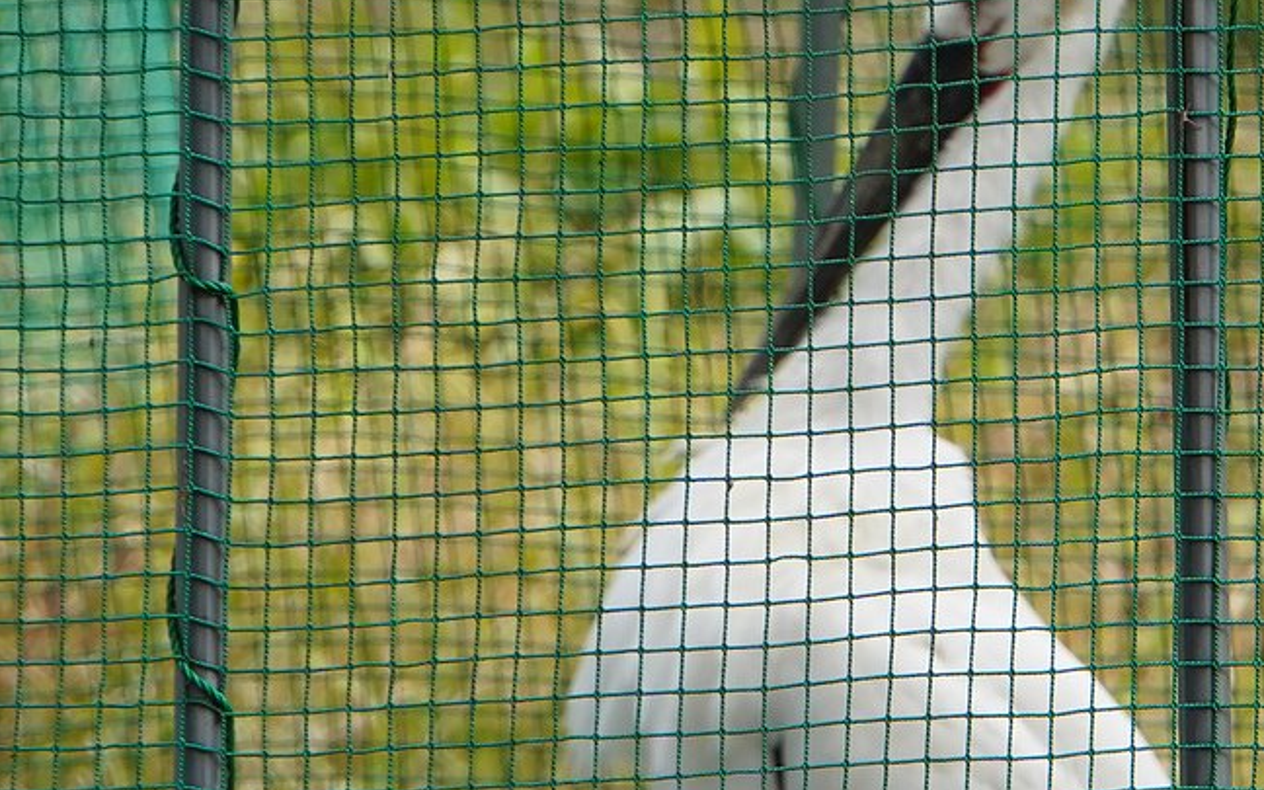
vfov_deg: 1.8
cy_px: 611
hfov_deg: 2.9
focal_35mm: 725
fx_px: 24975
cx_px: 950
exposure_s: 1/400
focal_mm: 200
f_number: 6.3
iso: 800
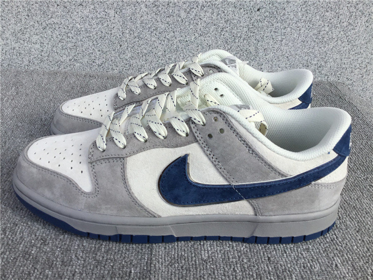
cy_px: 140
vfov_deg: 45.4
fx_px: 334
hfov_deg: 58.4
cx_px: 186
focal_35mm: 31
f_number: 2.4
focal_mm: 3.3
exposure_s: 1/631
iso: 25
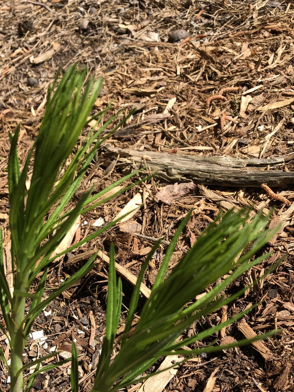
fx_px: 396
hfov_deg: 40.7
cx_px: 138
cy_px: 225
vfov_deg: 52.4
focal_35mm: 35
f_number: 1.8
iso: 20
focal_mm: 3.99
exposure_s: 1/1263
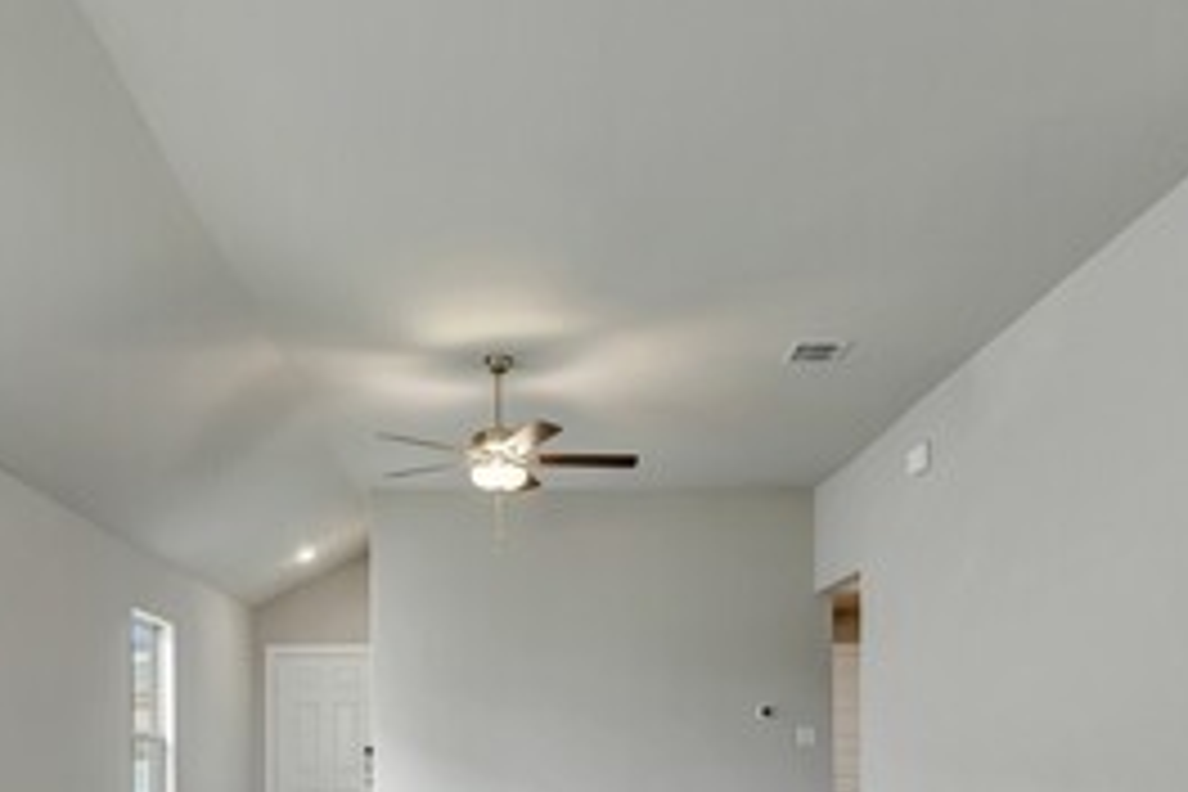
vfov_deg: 35.7
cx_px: 490
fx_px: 1122
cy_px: 763
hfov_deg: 55.5
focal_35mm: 34
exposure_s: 1/2
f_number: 9
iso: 100
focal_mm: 14
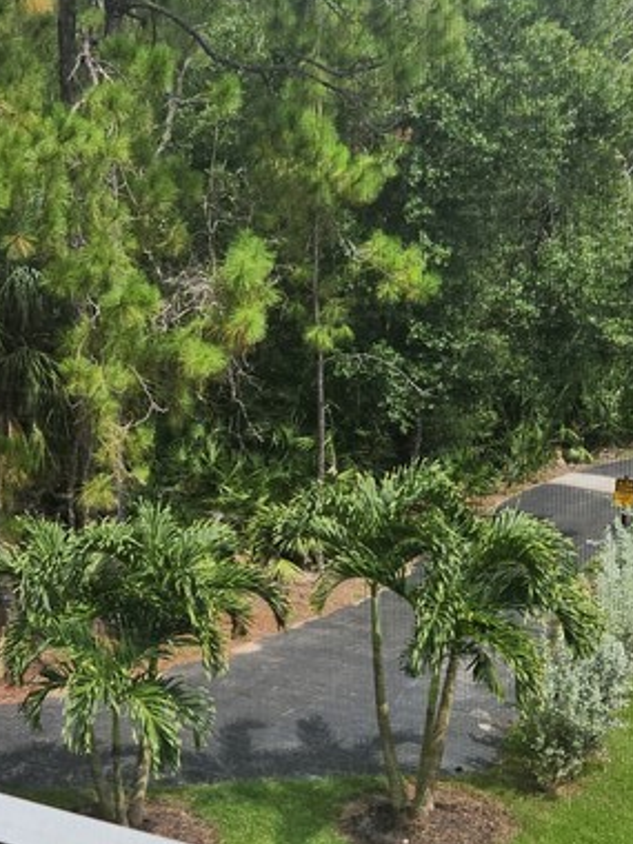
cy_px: 455
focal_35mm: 62
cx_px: 111
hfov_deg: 23.3
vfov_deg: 31.2
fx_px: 1512
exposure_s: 1/670
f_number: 1.8
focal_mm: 5.4
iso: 20
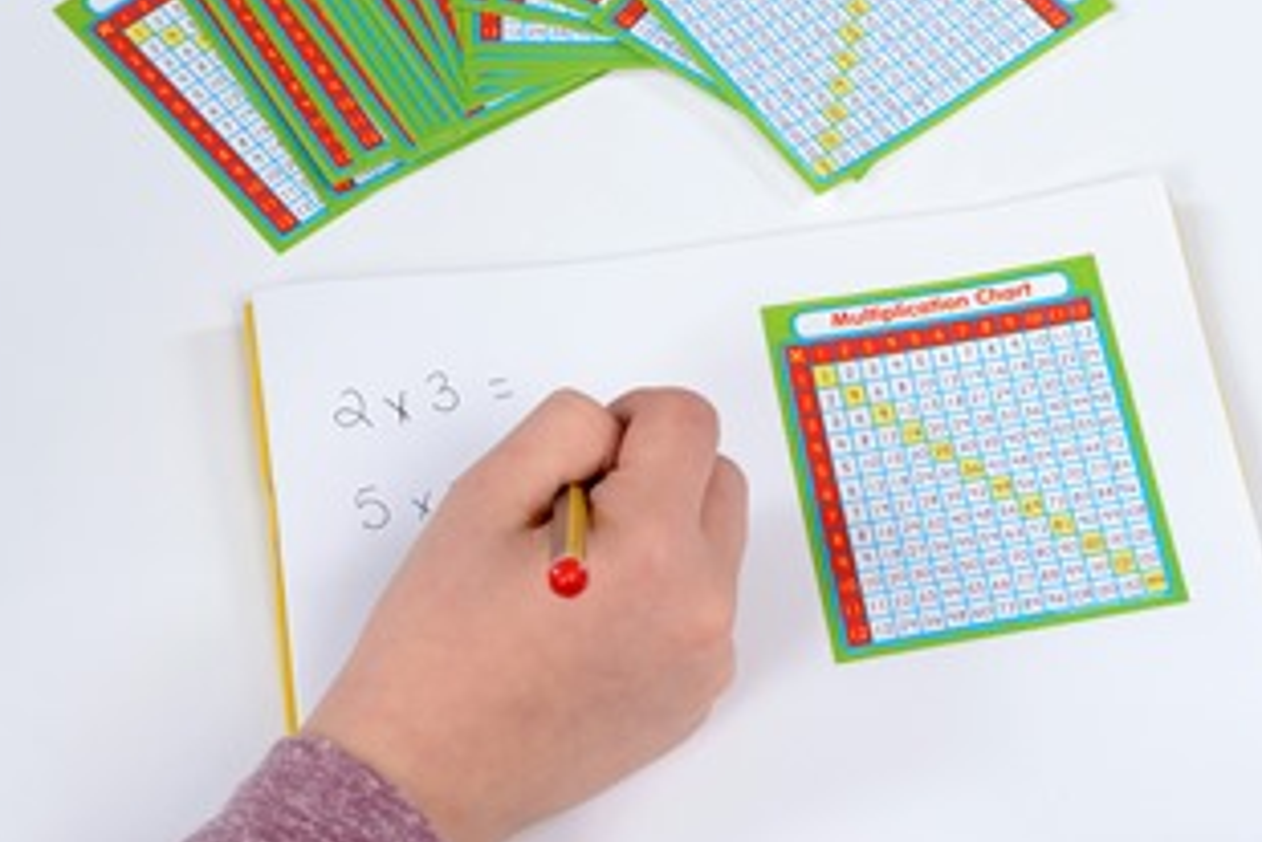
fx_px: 3963
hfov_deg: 18.1
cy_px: 179
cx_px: 757
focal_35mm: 113
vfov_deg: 12.1
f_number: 16
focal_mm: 70
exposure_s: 1/125
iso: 100
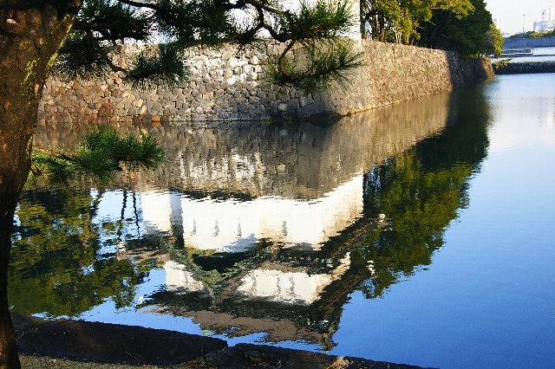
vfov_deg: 31.9
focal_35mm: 42
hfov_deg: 46.4
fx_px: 647
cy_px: 184
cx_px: 278
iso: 200
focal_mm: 28
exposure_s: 1/80
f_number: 6.3
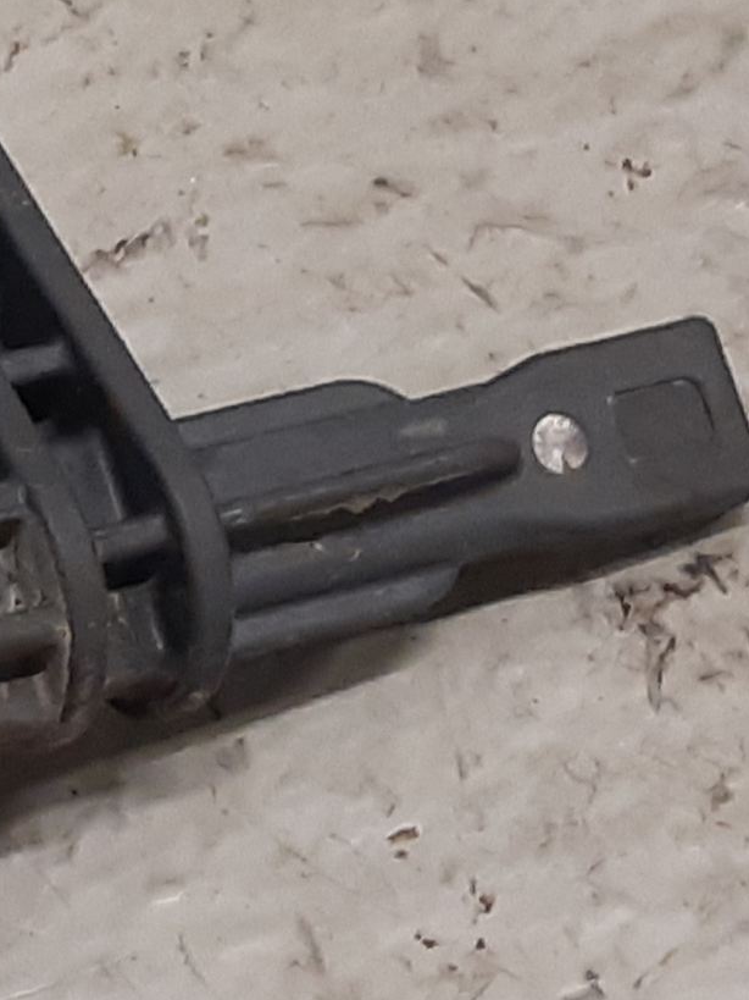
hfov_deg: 20.7
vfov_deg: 29.7
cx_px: -205
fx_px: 1876
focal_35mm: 65
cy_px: 386
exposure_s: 1/50
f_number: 1.7
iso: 125
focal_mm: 3.93
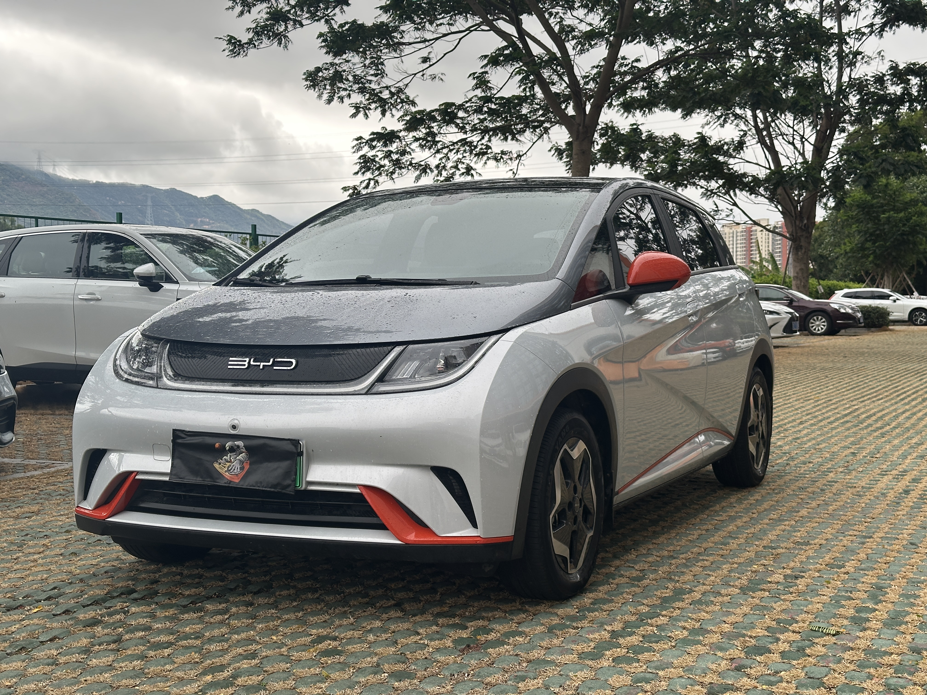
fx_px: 1285
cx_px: 464
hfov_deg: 39.7
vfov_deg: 30.3
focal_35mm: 48
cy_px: 348
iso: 64
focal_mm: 6.86
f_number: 1.78
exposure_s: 1/594
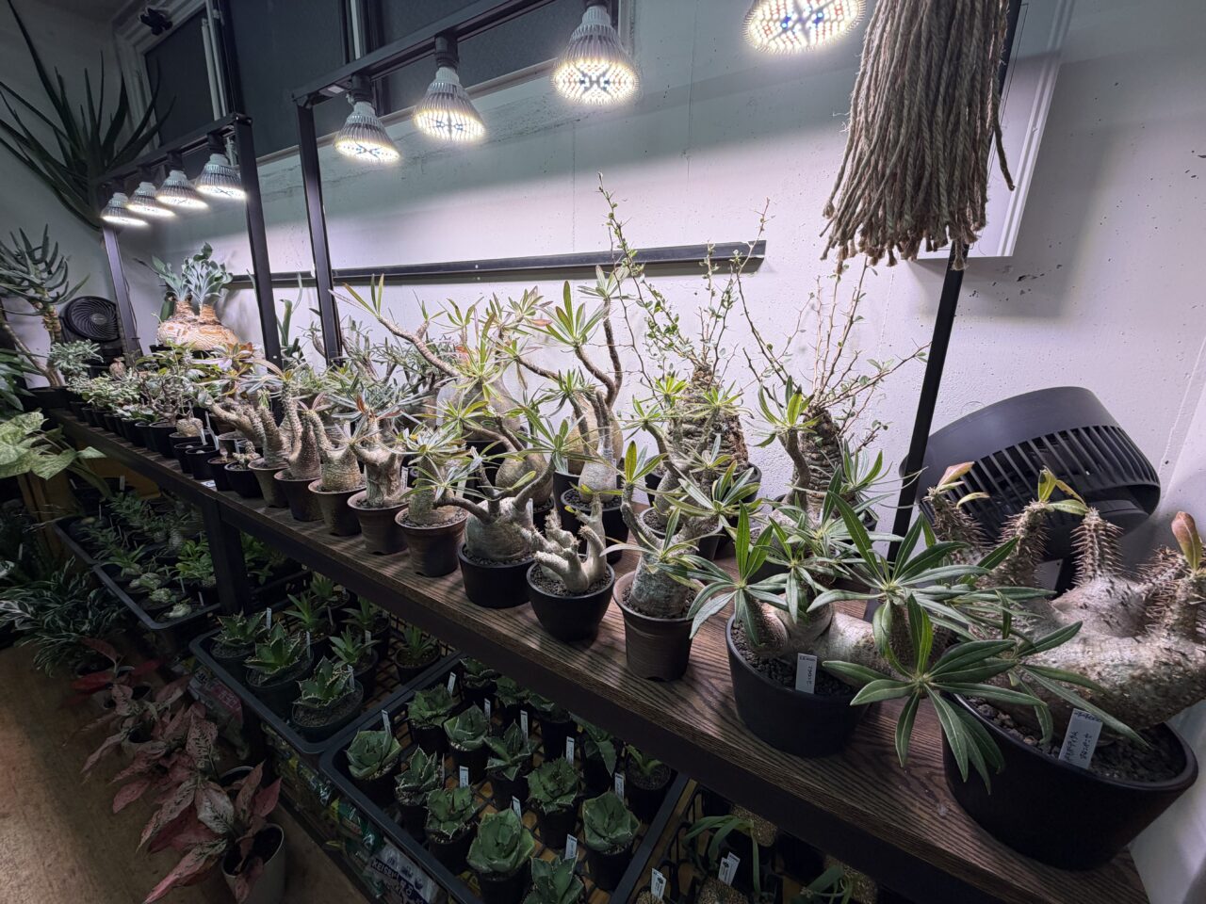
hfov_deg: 102.1
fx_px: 488
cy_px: 452
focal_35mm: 14
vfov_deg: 85.7
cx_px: 603
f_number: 2.2
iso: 50
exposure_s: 1/100
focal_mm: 2.22
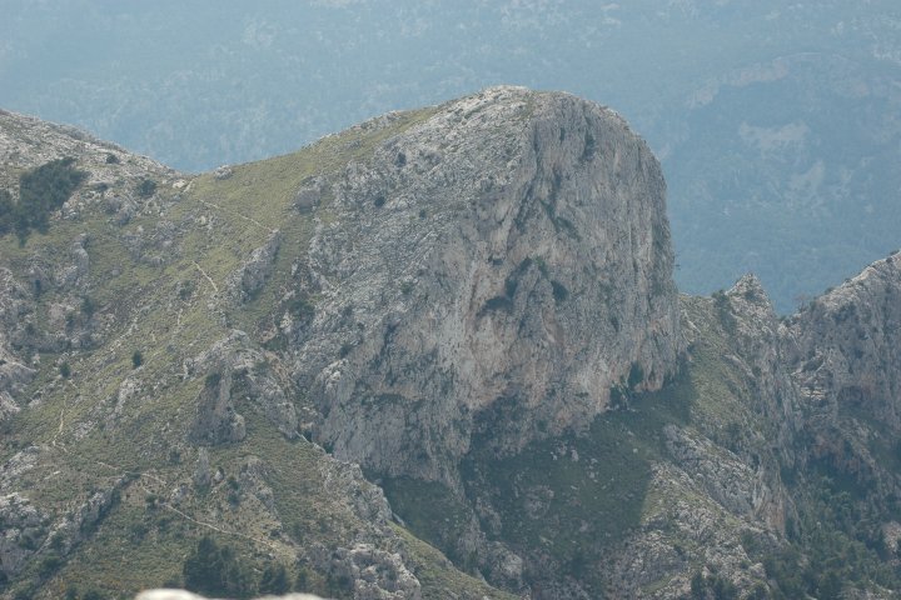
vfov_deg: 10.8
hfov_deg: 16.1
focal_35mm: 128
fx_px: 3191
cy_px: 300
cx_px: 450
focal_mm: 85
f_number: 9
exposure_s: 1/320
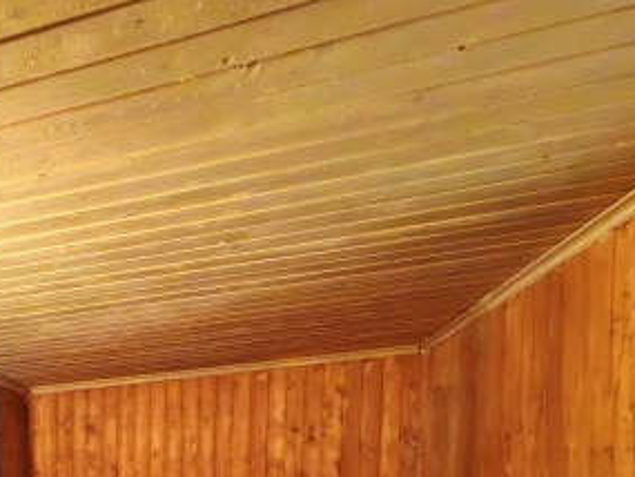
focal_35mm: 35
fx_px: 642
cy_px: 519
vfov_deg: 35.2
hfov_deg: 45.5
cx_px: 20
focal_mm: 1.96
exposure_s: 1/20
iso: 200
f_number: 2.2
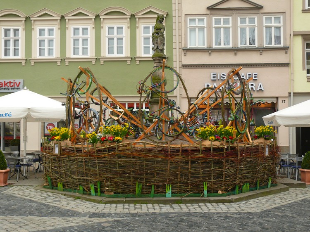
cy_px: 116
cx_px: 155
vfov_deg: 30.9
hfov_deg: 40.4
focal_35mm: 47
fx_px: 421
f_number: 3.2
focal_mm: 10
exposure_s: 1/40
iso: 100
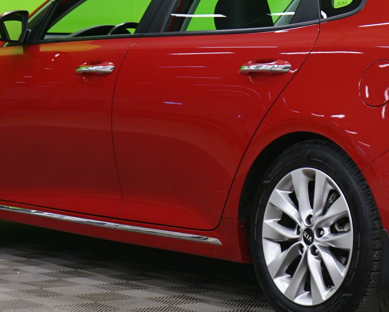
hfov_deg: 14.3
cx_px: 348
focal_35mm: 133
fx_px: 1532
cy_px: 51
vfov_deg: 11.6
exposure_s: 1/6
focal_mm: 48
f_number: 4.5
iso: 400
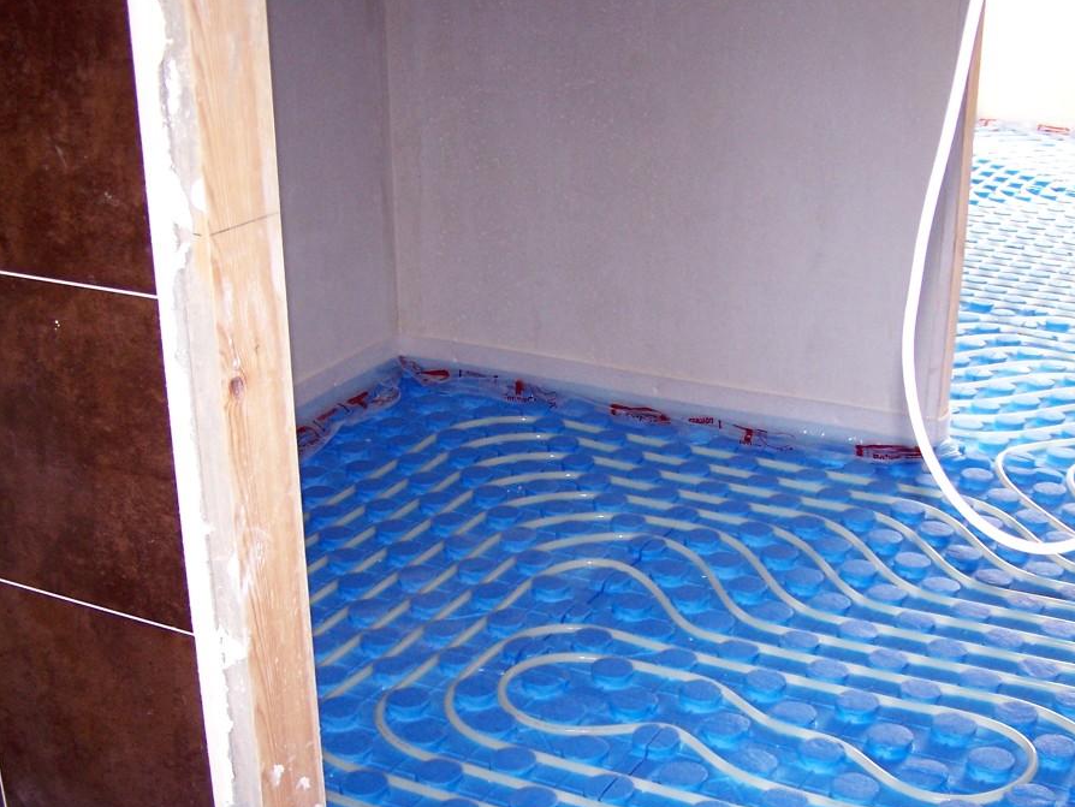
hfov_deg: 37.3
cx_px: 661
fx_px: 1584
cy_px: 515
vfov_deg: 28.4
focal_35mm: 51
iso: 140
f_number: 2.8
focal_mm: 6.3
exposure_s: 1/60
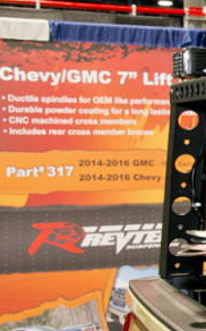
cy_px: 168
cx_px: 518
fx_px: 999
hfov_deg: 10.1
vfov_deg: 18.8
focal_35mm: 111
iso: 800
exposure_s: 1/60
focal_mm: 31
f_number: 7.1
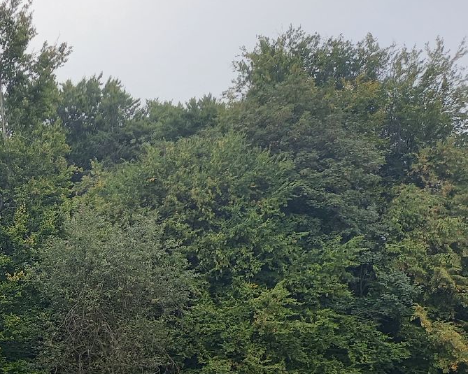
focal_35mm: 70
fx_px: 969
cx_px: -136
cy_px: 433
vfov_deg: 20.6
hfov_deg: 23.9
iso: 25
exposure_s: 1/140
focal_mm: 4.6
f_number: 2
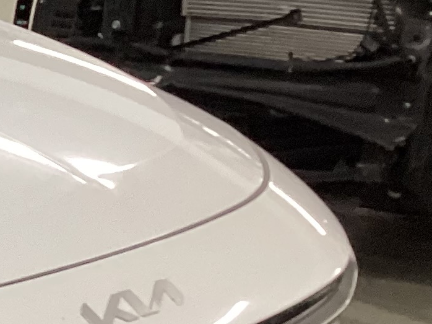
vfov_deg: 10.2
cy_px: 318
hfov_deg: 11.7
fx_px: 1809
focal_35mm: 145
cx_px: -532
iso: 125
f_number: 2.4
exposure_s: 1/50
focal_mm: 3.3
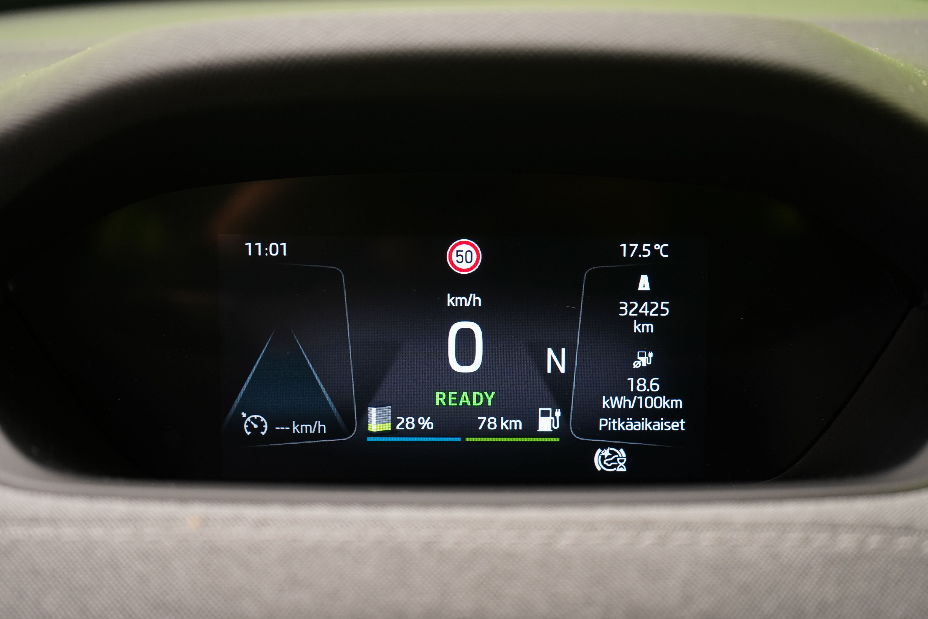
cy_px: 310
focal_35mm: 61
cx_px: 464
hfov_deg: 32.9
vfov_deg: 22.3
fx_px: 1572
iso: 1250
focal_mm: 61
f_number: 5.6
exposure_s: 1/20
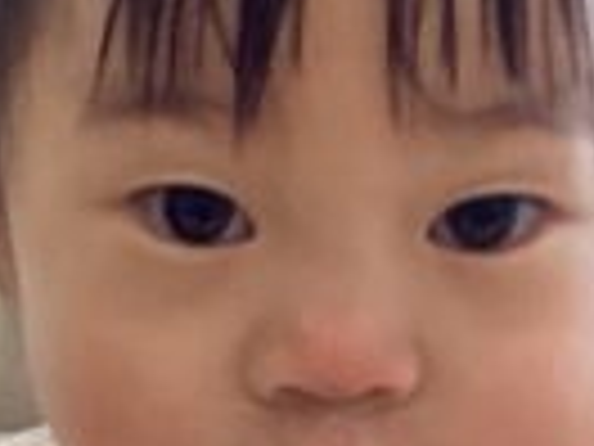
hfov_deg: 10.9
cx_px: -22
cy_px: 1005
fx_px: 3089
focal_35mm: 180
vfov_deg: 7.8
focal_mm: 3.3
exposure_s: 1/50
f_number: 2.4
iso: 125
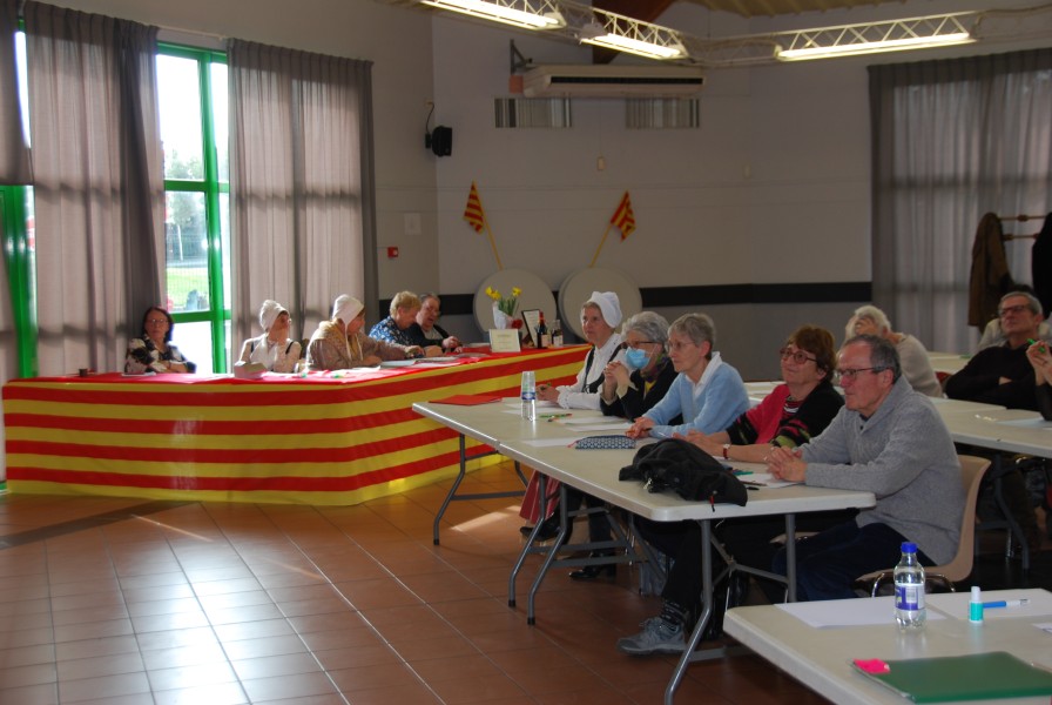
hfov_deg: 37.8
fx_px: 1536
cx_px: 526
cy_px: 352
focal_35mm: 52
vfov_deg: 25.8
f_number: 4.2
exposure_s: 1/80
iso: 200
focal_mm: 35
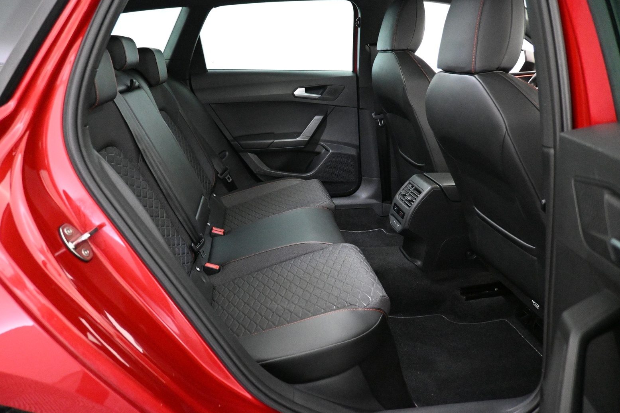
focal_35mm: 25
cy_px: 202
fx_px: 431
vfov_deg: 51.3
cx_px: 297
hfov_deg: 71.5
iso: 8000
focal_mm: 16
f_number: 3.5
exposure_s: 1/60
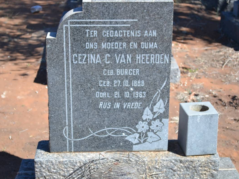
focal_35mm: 75
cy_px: 89
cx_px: 115
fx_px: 518
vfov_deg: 19.6
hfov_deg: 26.0
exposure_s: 1/125
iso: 220
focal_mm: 46
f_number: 5.6
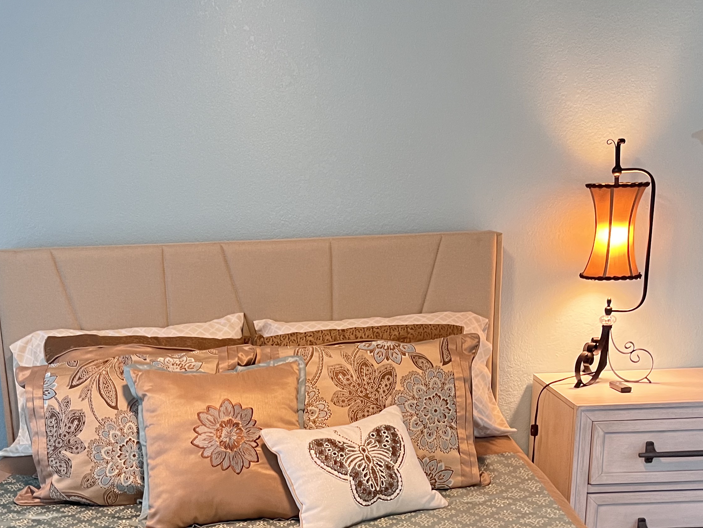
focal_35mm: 47
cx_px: 255
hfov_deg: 40.1
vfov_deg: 29.7
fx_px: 955
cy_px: 464
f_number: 1.5
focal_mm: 5.7
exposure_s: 1/60
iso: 320
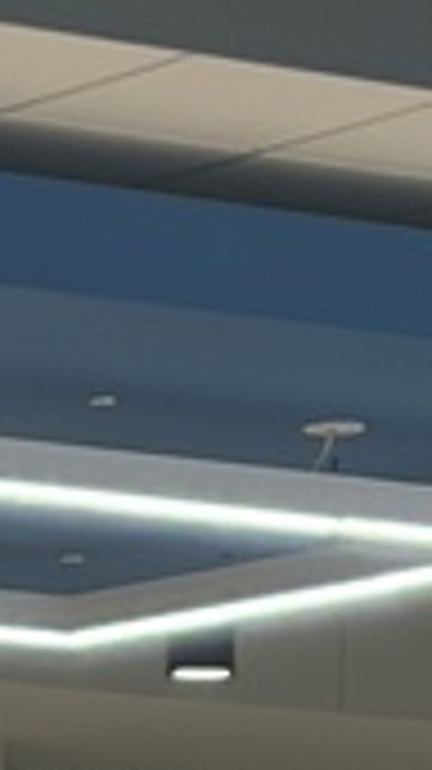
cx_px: 50
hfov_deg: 3.6
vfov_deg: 6.1
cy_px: 1918
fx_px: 6934
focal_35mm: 340
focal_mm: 5.96
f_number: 1.6
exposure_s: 1/120
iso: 100
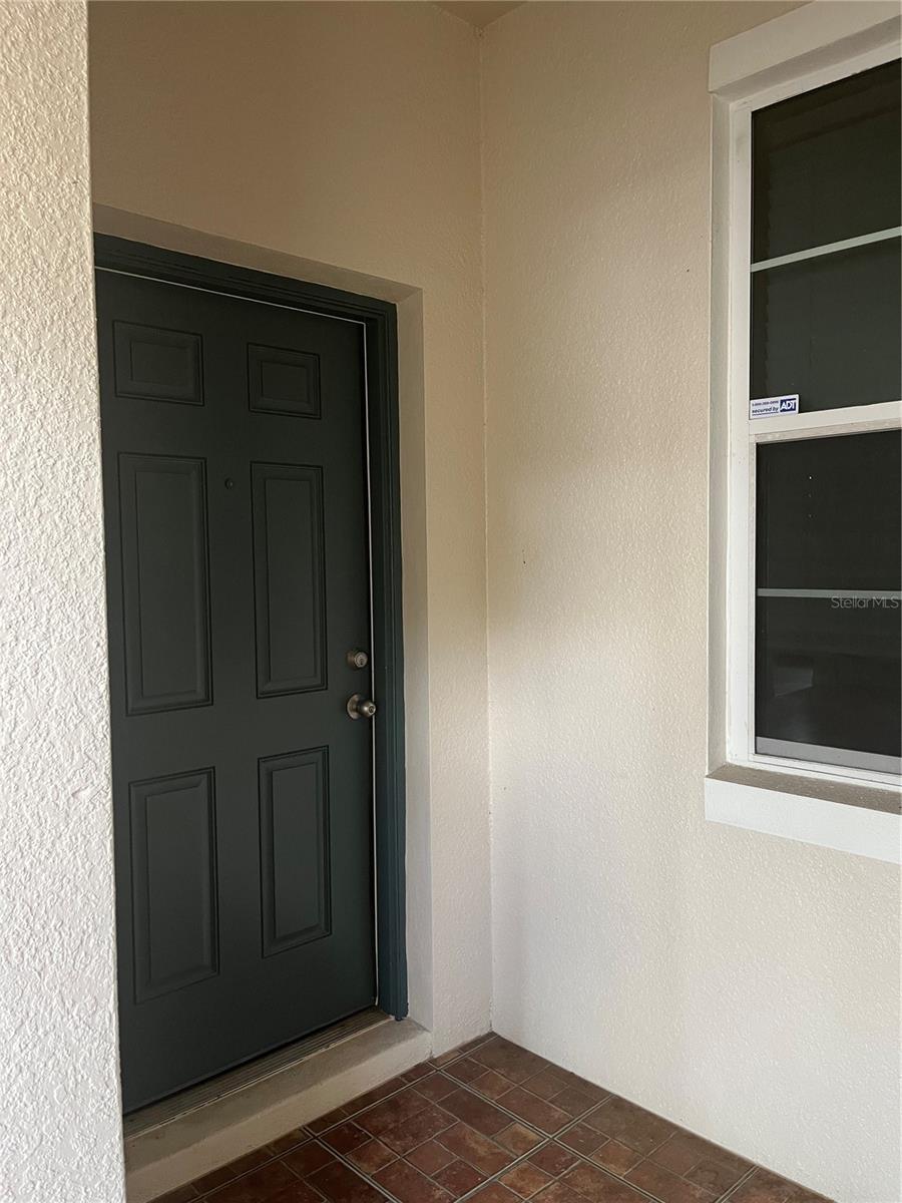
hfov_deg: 53.1
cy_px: 602
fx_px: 903
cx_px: 451
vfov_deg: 67.3
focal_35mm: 26
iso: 160
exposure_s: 1/60
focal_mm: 5.1
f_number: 1.6
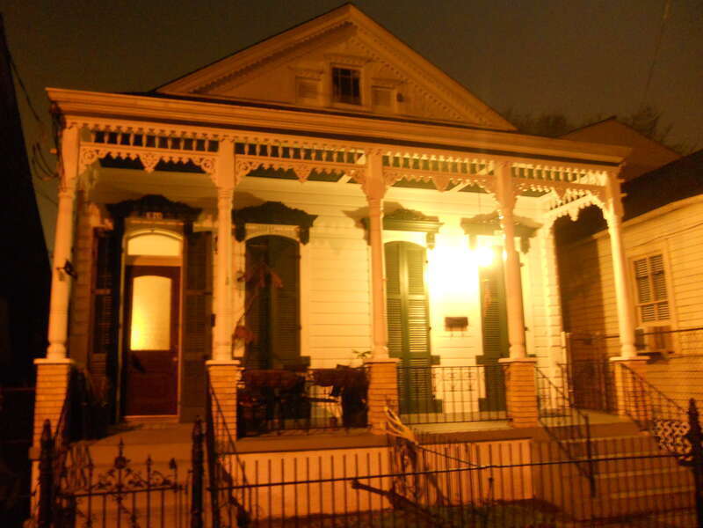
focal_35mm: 27
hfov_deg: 65.3
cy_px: 264
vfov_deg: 51.4
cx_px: 352
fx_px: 548
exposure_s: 1/1.6
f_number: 3.2
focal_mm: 4.9
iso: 400
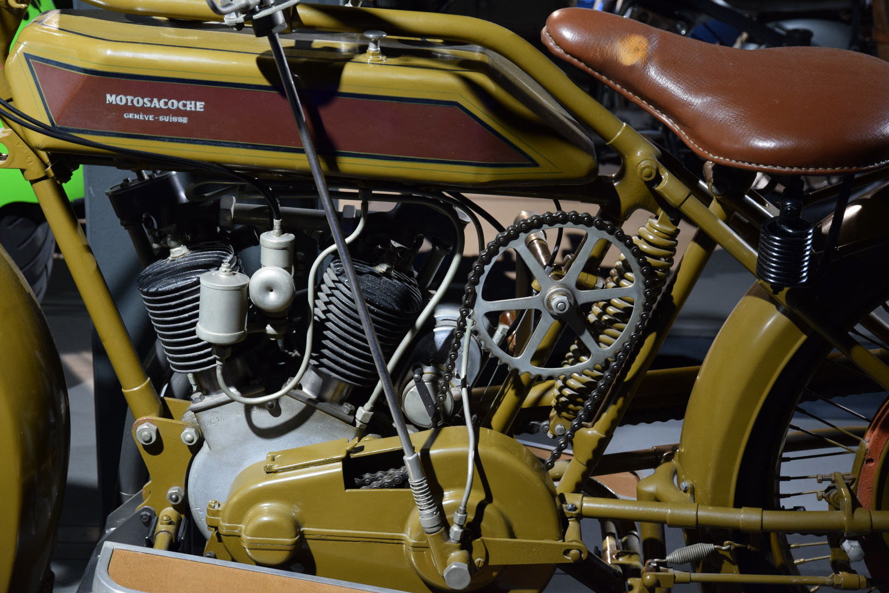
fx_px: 1778
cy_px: 296
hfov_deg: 28.1
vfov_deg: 18.9
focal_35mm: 72
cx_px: 444
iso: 900
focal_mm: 48
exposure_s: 1/60
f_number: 5
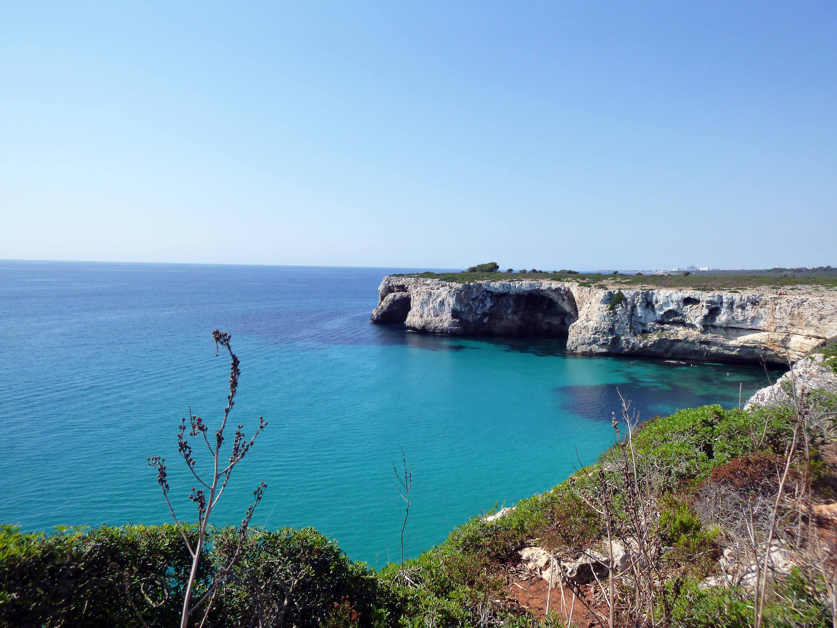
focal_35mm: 25
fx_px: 604
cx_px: 418
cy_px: 314
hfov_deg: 69.4
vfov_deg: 54.9
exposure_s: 1/640
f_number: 3.9
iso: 160
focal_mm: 4.5
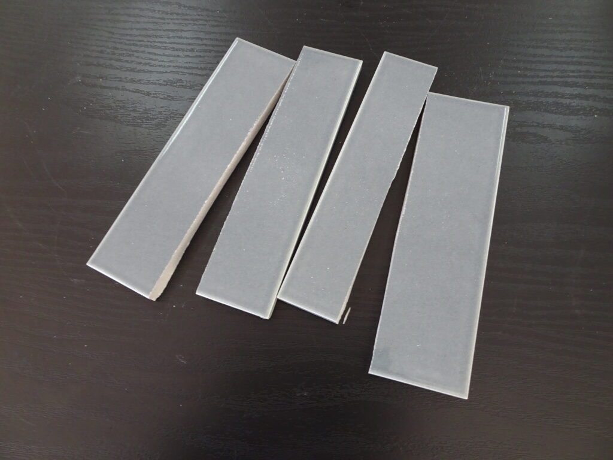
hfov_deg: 71.6
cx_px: 306
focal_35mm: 24
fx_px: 425
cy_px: 230
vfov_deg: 56.8
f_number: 3.5
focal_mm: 4.1
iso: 200
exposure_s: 1/30
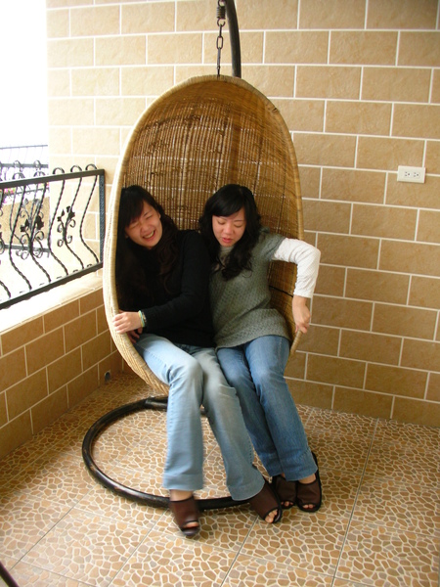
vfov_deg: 52.6
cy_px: 294
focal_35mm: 35
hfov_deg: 40.7
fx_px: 593
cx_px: 220
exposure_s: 1/23.2
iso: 50
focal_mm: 5.8
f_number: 3
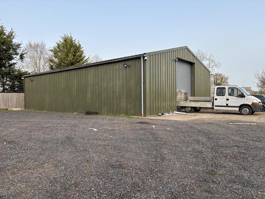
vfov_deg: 53.1
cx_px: 132
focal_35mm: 26
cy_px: 100
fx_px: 199
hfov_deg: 67.3
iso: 50
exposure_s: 1/831
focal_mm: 5.96
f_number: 1.6
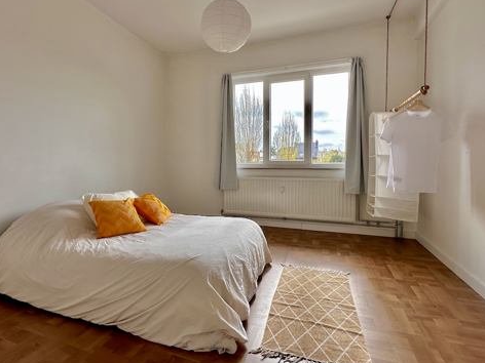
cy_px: 171
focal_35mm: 19
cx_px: 227
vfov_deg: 68.6
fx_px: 266
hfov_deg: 84.6
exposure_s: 1/152
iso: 40
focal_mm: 2.22
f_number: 2.2
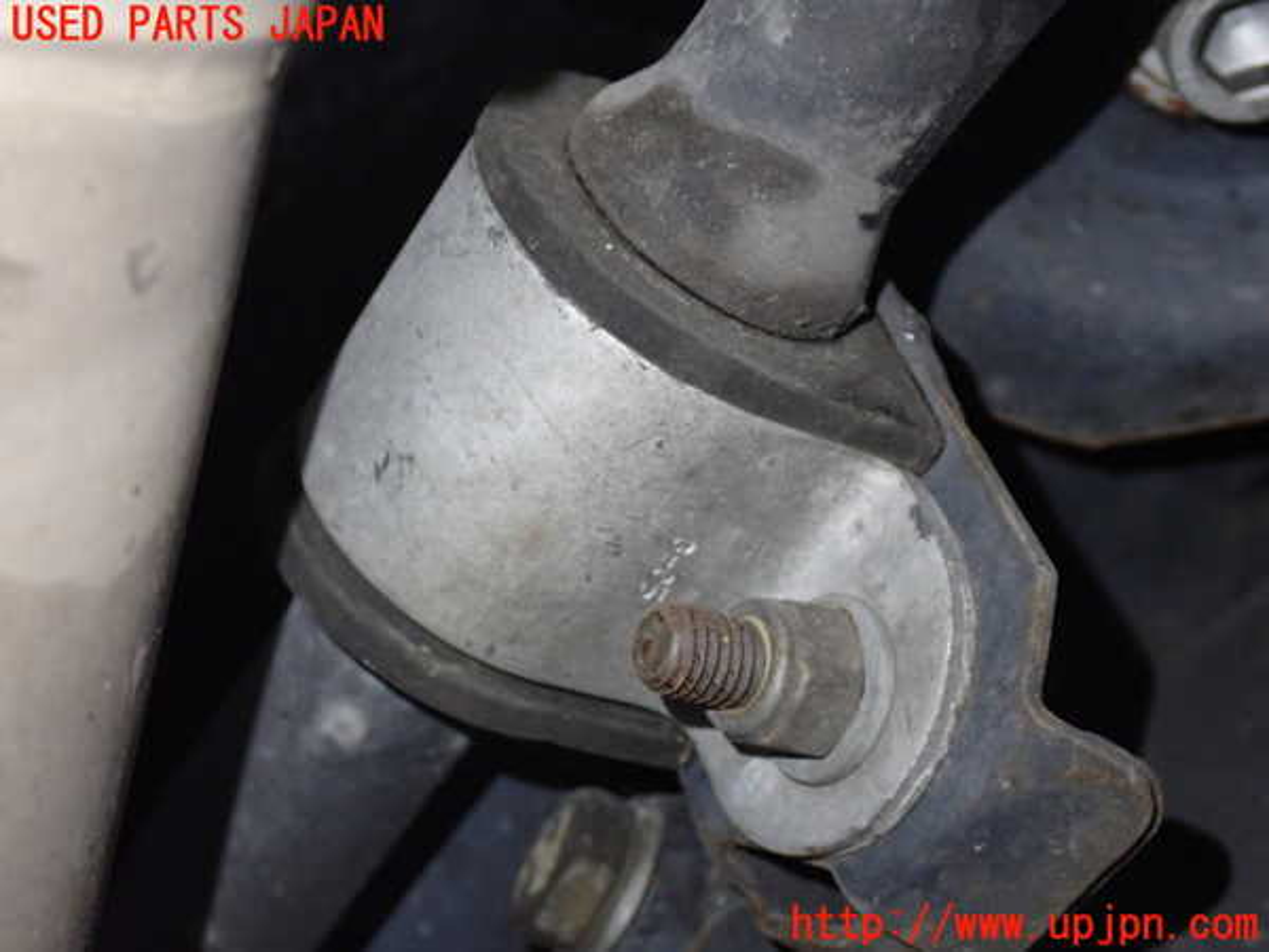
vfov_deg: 25.2
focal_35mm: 58
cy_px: 476
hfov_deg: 33.2
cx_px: 634
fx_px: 2126
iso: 800
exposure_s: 1/25
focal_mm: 10.35
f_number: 3.5
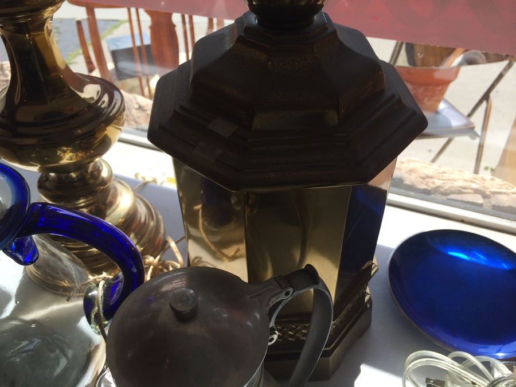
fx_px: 447
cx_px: 258
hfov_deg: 60.0
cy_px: 194
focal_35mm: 30
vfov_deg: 46.8
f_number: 2.2
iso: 32
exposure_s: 1/977
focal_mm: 4.12
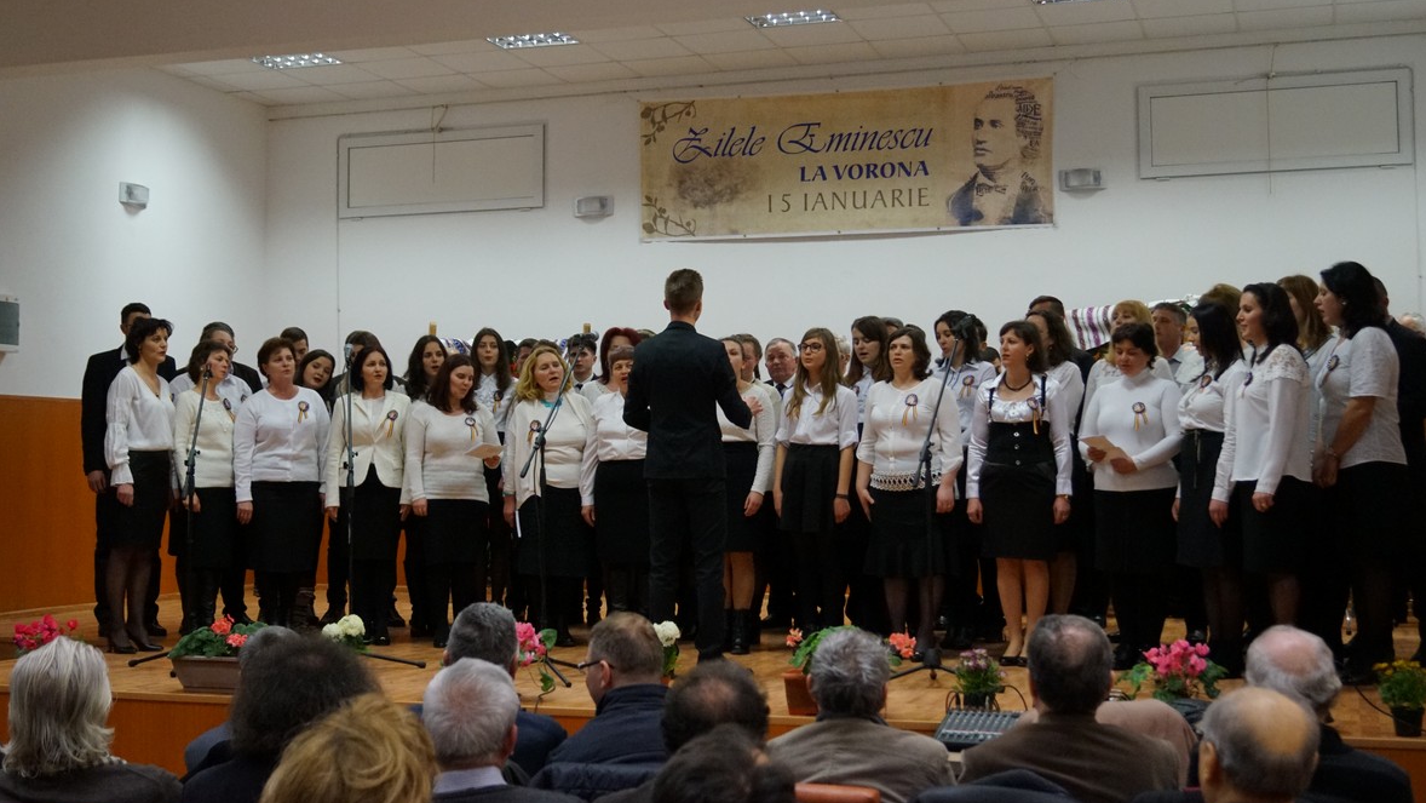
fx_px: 1815
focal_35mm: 48
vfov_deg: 24.9
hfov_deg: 42.9
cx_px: 724
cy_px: 334
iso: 2500
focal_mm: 30
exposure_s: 1/160
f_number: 4.5
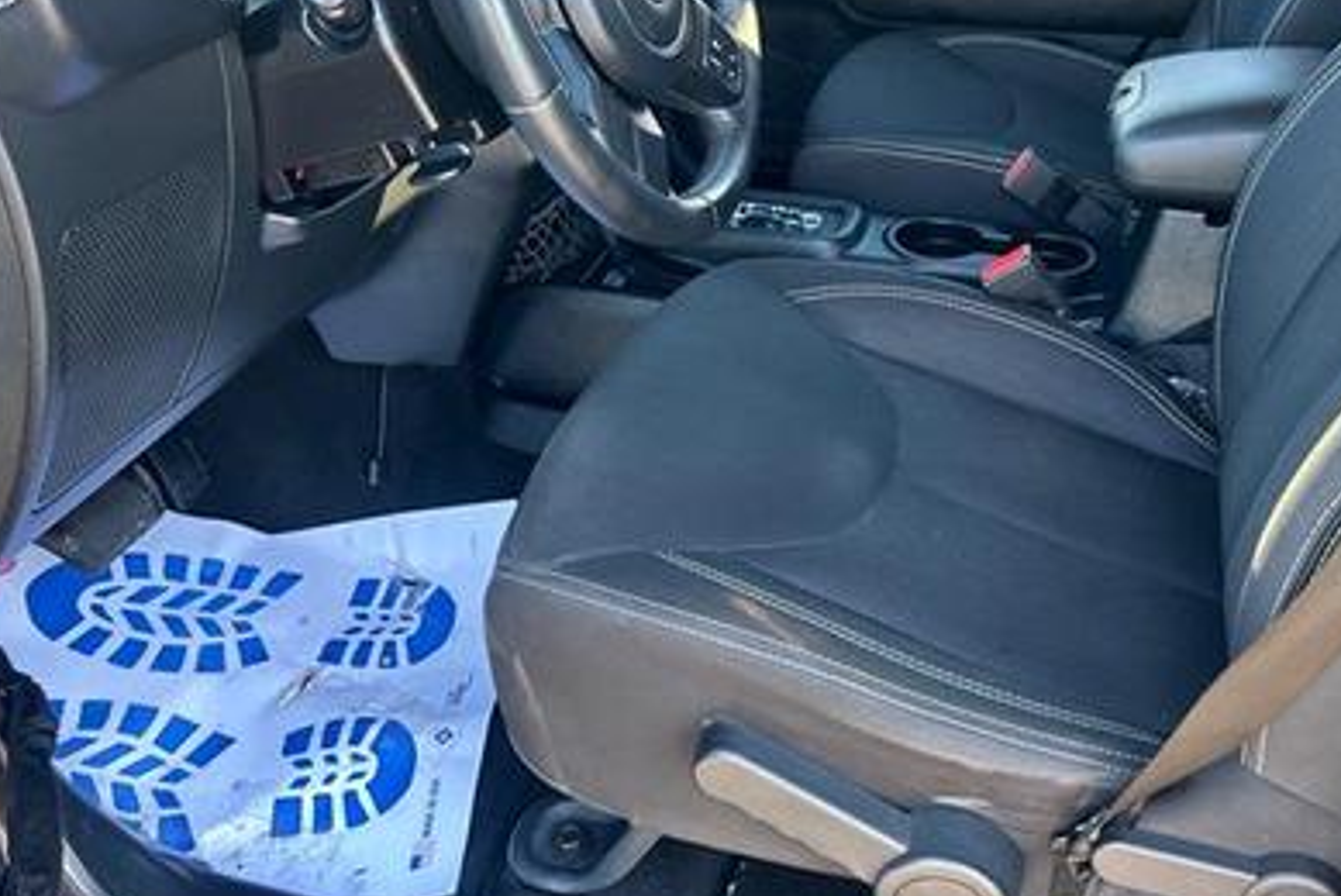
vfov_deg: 37.8
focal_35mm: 35
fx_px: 1305
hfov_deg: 54.0
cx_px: 814
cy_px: 383
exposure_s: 1/81
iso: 125
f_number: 1.5
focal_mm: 5.7
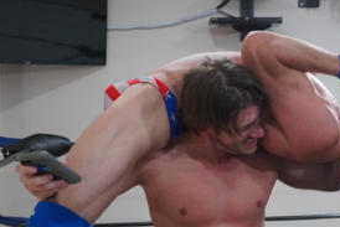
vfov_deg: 21.5
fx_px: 594
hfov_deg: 31.6
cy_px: 166
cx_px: 230
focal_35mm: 63
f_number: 4
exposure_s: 1/160
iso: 3200
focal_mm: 23
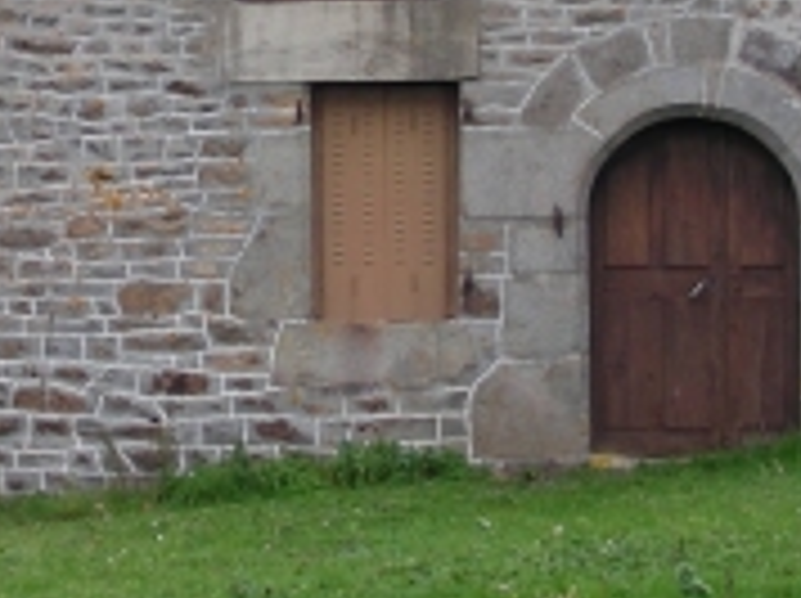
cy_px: -72
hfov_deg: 13.5
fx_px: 3374
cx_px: 234
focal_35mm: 146
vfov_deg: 10.0
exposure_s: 1/30
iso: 50
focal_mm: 6.3
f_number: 3.5
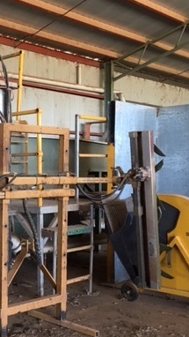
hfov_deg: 21.5
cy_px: 176
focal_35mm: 53
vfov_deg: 39.2
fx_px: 472
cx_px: -19
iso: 64
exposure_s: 1/33
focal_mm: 4.15
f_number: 2.2
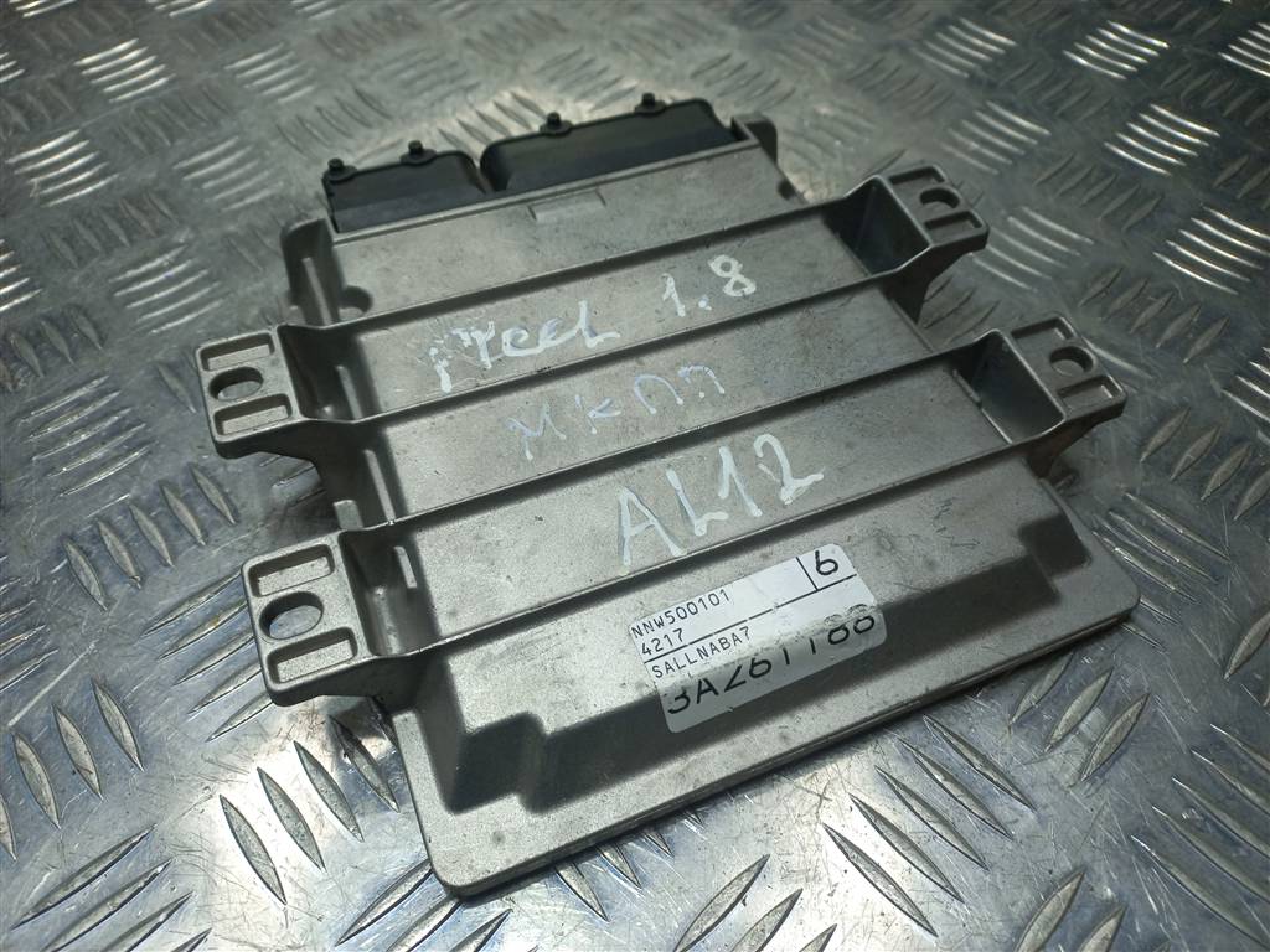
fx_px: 917
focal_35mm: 25
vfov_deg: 54.9
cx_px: 635
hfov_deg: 69.4
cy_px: 476
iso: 32
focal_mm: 4.6
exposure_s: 1/100
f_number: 1.8
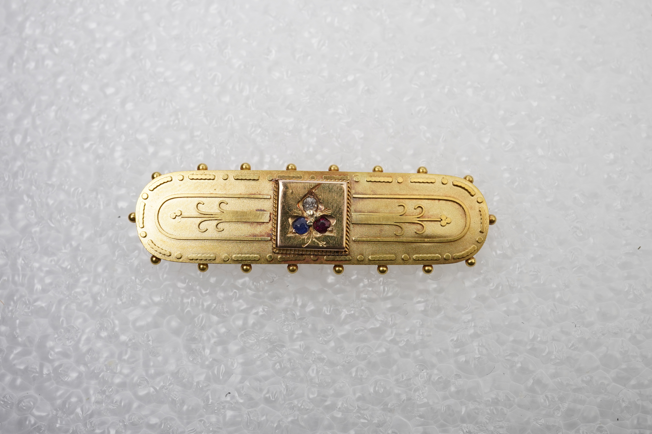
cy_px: 220
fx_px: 851
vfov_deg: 28.6
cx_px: 312
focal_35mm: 47
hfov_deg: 41.9
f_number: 20
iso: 500
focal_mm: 30
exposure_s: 1/100
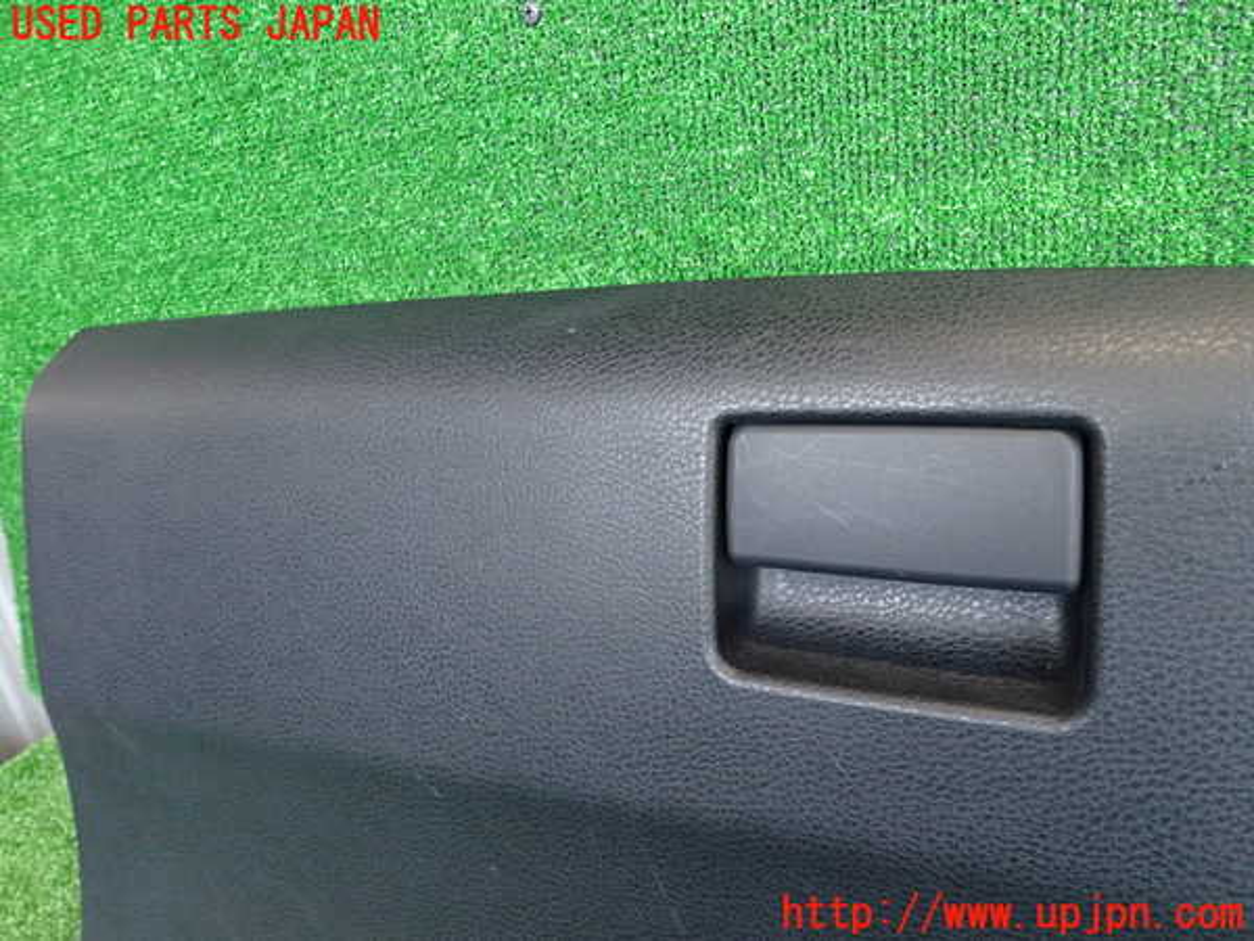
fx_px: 906
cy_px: 470
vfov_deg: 54.9
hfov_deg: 69.4
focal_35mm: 25
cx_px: 627
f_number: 2.8
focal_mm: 4.5
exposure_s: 1/100
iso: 800
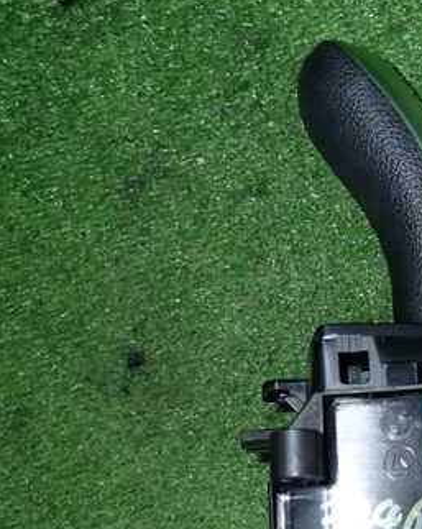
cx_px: 386
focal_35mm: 51
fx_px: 797
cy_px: 309
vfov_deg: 36.6
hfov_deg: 28.4
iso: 250
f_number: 6.3
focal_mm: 5.05
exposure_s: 1/30
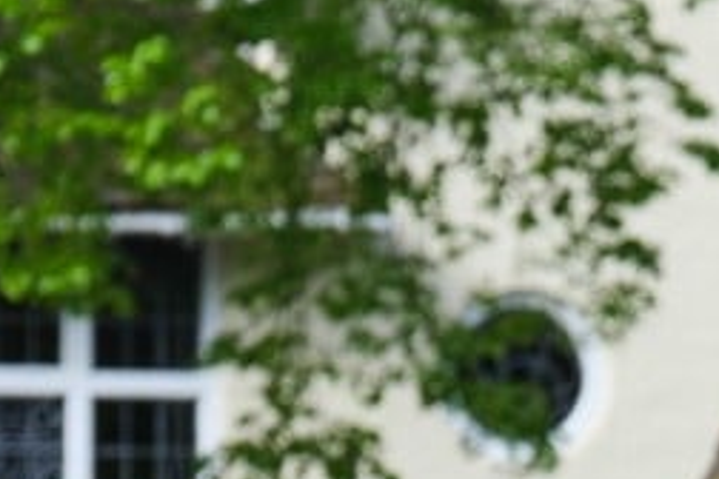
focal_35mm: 1111
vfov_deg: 1.2
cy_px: 1055
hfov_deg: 1.9
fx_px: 22187
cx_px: 1509
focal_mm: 115
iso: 160
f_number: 6.4
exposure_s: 1/250
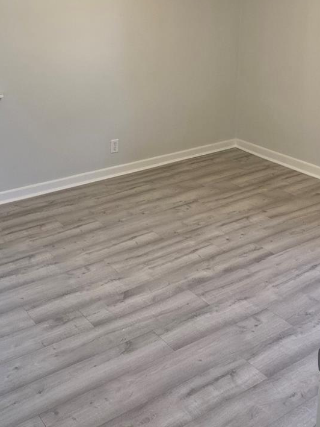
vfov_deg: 42.4
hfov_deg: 32.9
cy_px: 143
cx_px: 164
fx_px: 542
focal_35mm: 44
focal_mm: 4.25
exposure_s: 1/120
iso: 100
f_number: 1.8
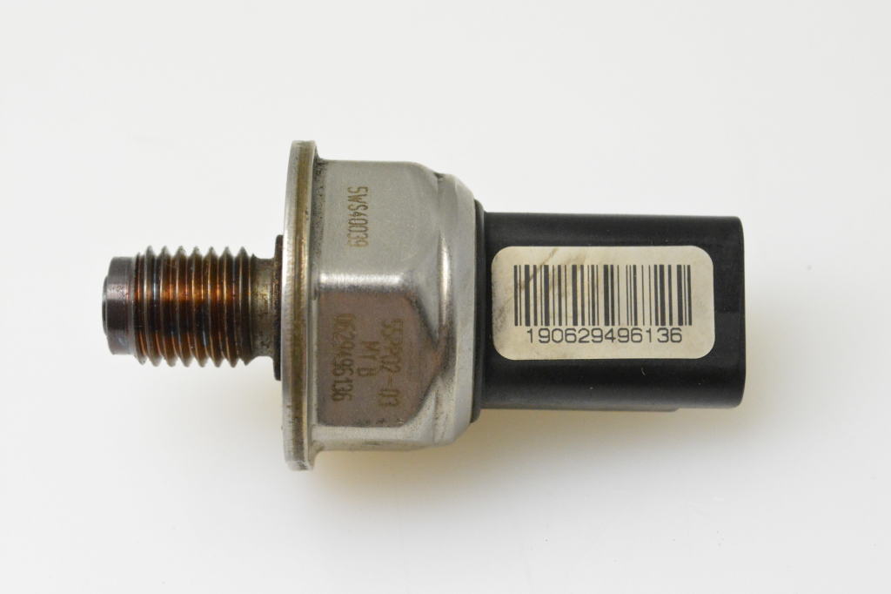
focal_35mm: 82
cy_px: 297
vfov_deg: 16.5
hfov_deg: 24.6
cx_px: 446
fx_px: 2041
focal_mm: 55
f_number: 10
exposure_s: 1/400
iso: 6400
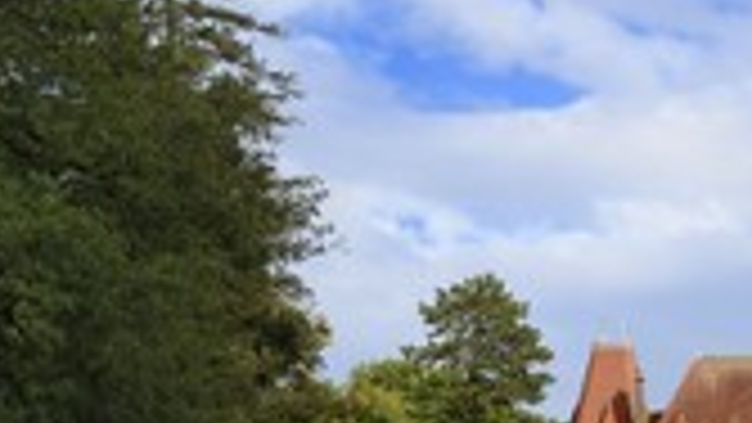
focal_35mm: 116
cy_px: 580
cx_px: 770
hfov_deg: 18.0
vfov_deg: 10.2
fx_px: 2313
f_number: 13
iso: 200
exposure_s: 1/200
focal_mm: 44
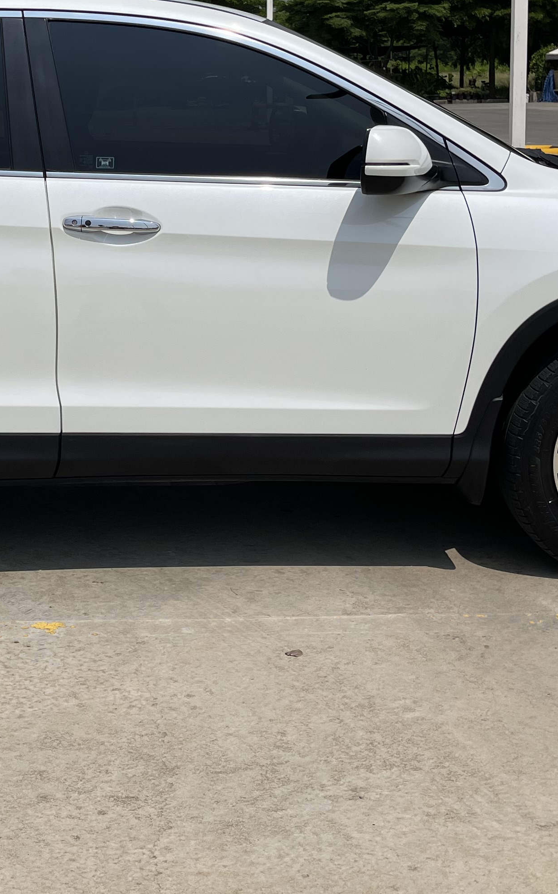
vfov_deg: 35.9
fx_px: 1363
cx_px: 125
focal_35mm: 56
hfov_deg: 22.9
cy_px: 295
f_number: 1.6
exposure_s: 1/10989
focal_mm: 5.1
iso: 32
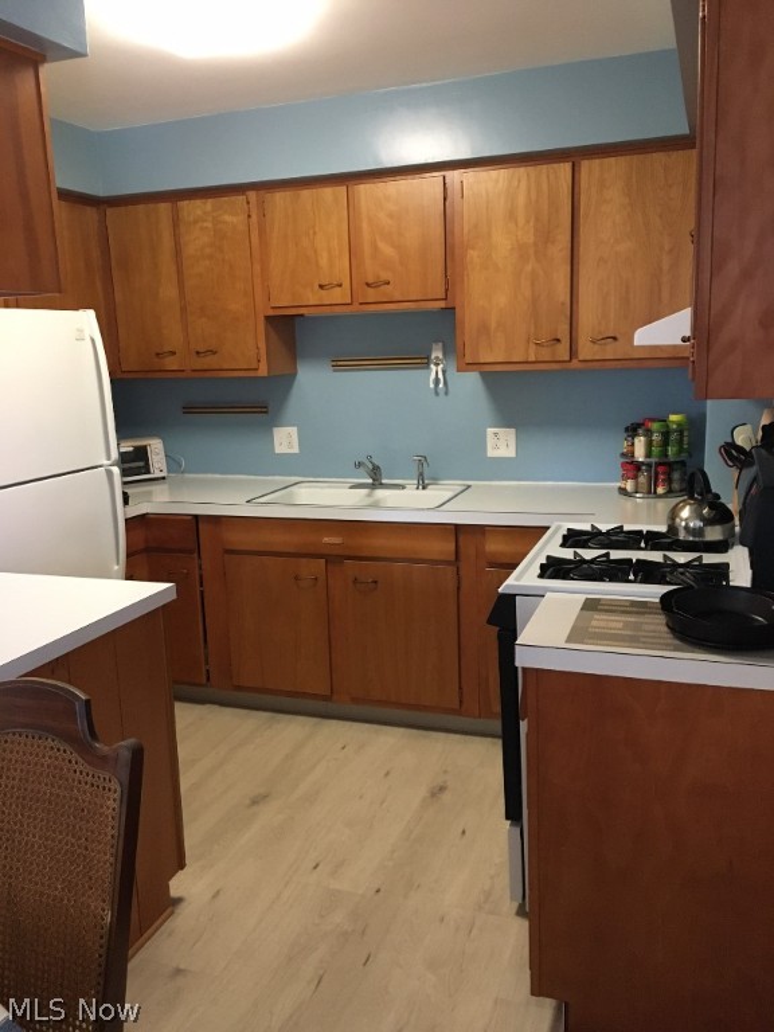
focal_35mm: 29
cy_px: 516
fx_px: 865
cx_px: 387
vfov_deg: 61.7
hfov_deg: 48.2
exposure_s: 1/30
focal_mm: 4.15
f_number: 2.2
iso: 250
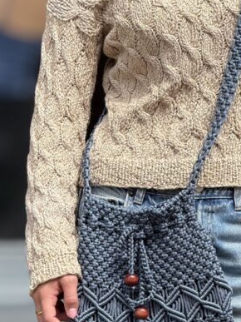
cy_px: 287
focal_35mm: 248
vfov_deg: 8.0
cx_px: 150
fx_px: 2303
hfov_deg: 6.0
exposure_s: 1/621
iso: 50
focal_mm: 15.66
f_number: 2.8
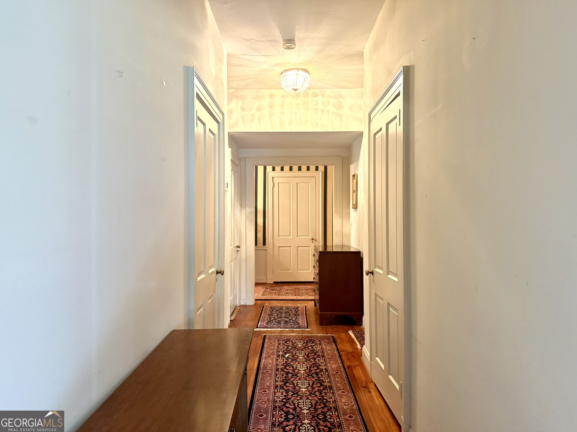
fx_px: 400
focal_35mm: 24
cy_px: 216
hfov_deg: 71.6
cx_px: 288
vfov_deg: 56.8
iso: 800
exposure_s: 1/60
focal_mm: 6.76
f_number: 1.78
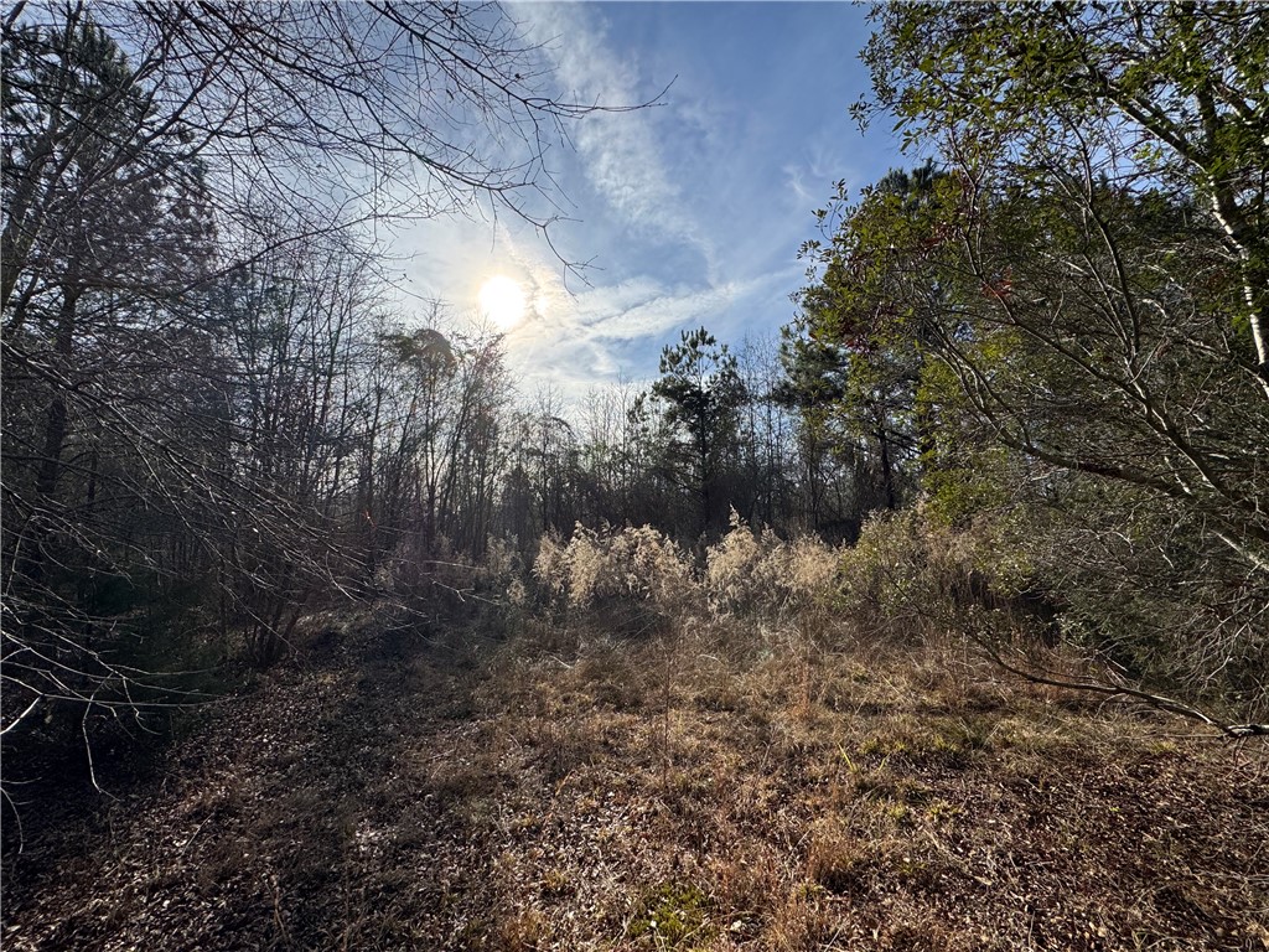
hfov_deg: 102.1
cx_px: 634
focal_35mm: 14
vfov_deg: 85.7
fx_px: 513
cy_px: 476
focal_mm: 2.22
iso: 50
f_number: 2.2
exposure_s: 1/2674
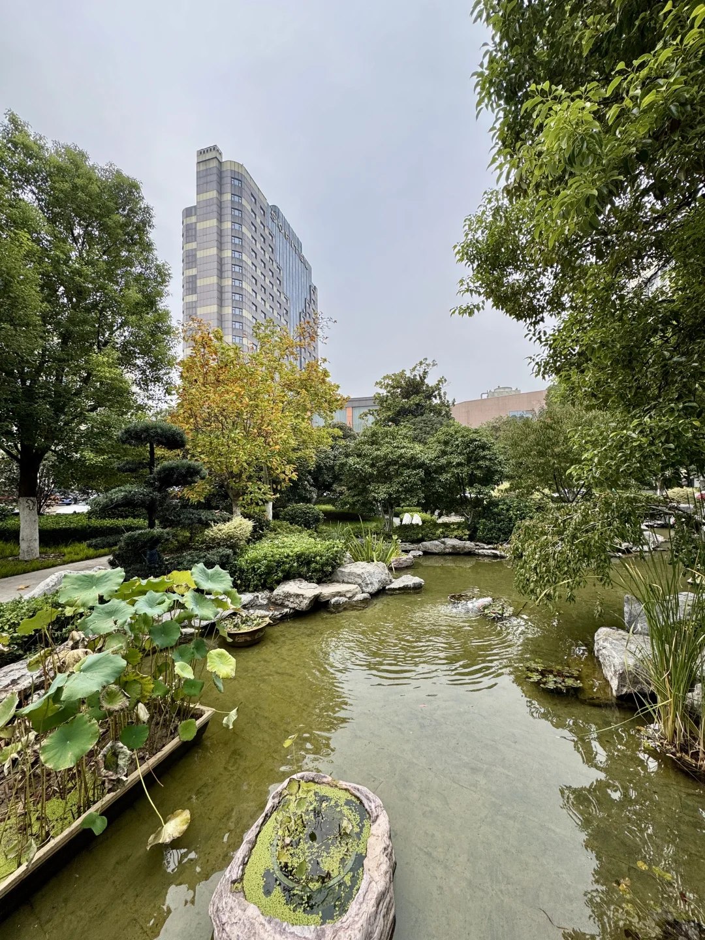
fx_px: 380
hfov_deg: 85.7
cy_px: 470
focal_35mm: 14
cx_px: 352
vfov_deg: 102.1
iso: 40
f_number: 2.2
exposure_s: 1/241
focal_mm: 2.22
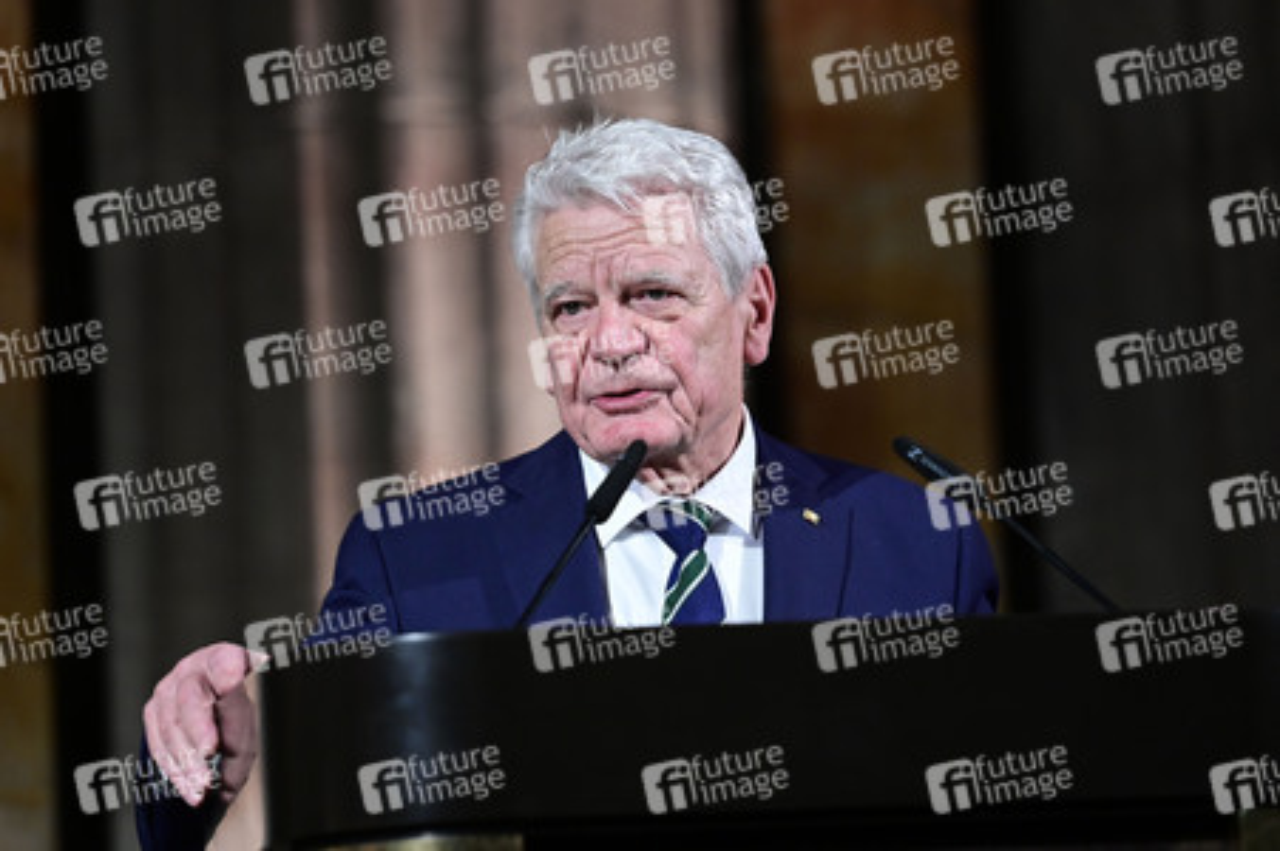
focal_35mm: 185
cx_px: 640
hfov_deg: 11.1
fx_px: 6573
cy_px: 426
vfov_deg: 7.4
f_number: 3.2
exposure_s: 1/320
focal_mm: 185
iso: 2500
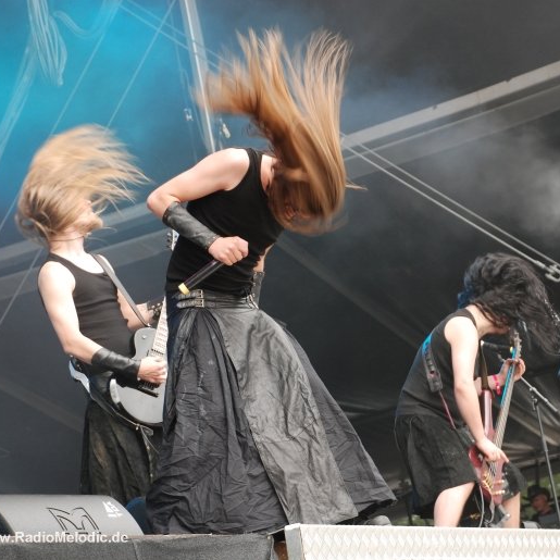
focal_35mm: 119
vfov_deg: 14.7
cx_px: 339
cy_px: 281
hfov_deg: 14.6
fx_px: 2178
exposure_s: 1/125
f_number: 5.3
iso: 320
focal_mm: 62
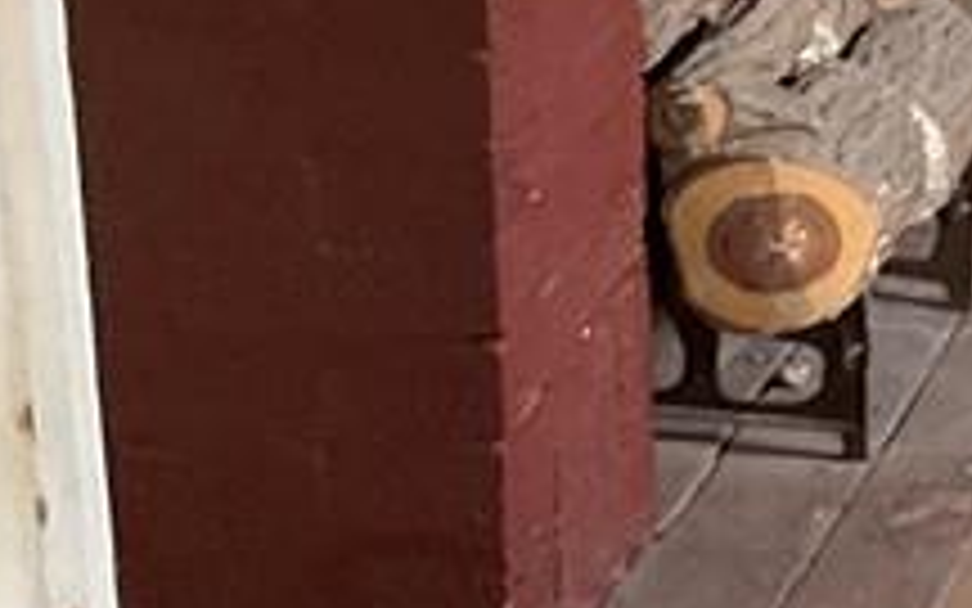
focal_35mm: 146
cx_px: 2102
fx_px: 3868
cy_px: -207
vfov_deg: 8.8
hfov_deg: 12.2
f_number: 1.8
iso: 80
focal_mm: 3
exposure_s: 1/60
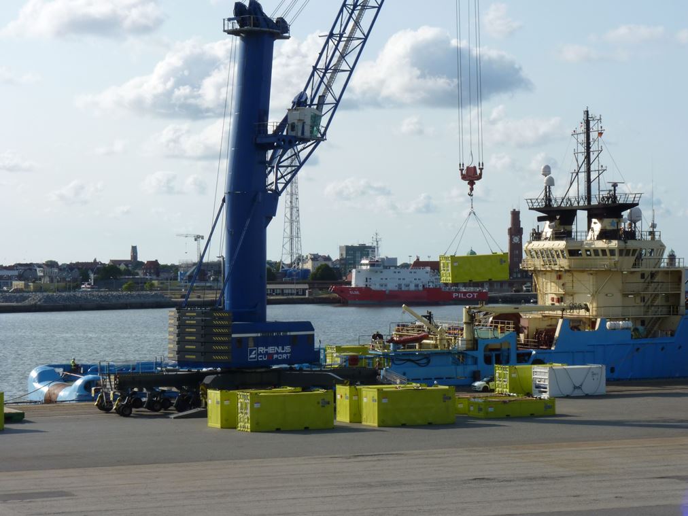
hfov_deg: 22.5
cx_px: 344
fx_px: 1729
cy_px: 258
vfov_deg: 17.0
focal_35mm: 87
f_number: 8
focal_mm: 15.5
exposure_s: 1/200
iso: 80
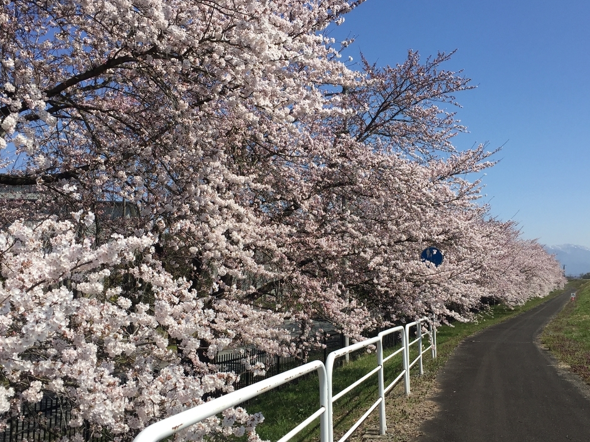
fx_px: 630
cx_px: 292
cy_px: 232
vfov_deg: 38.6
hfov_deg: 50.2
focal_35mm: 37
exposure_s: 1/2639
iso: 32
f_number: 2.2
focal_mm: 4.15
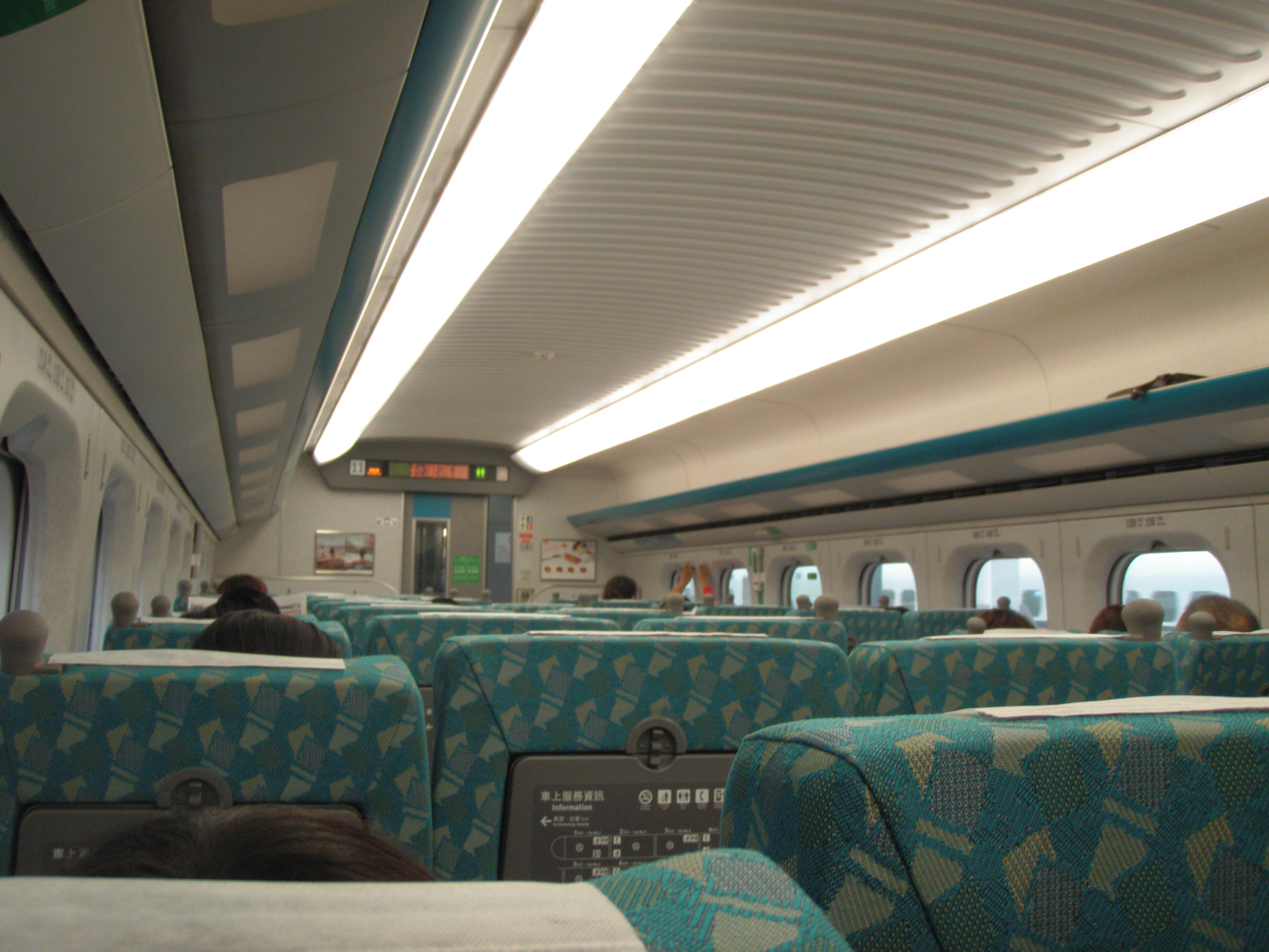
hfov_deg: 49.0
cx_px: 634
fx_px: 1393
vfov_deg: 37.7
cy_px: 476
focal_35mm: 38
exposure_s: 1/30
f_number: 3.5
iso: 125
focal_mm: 6.7
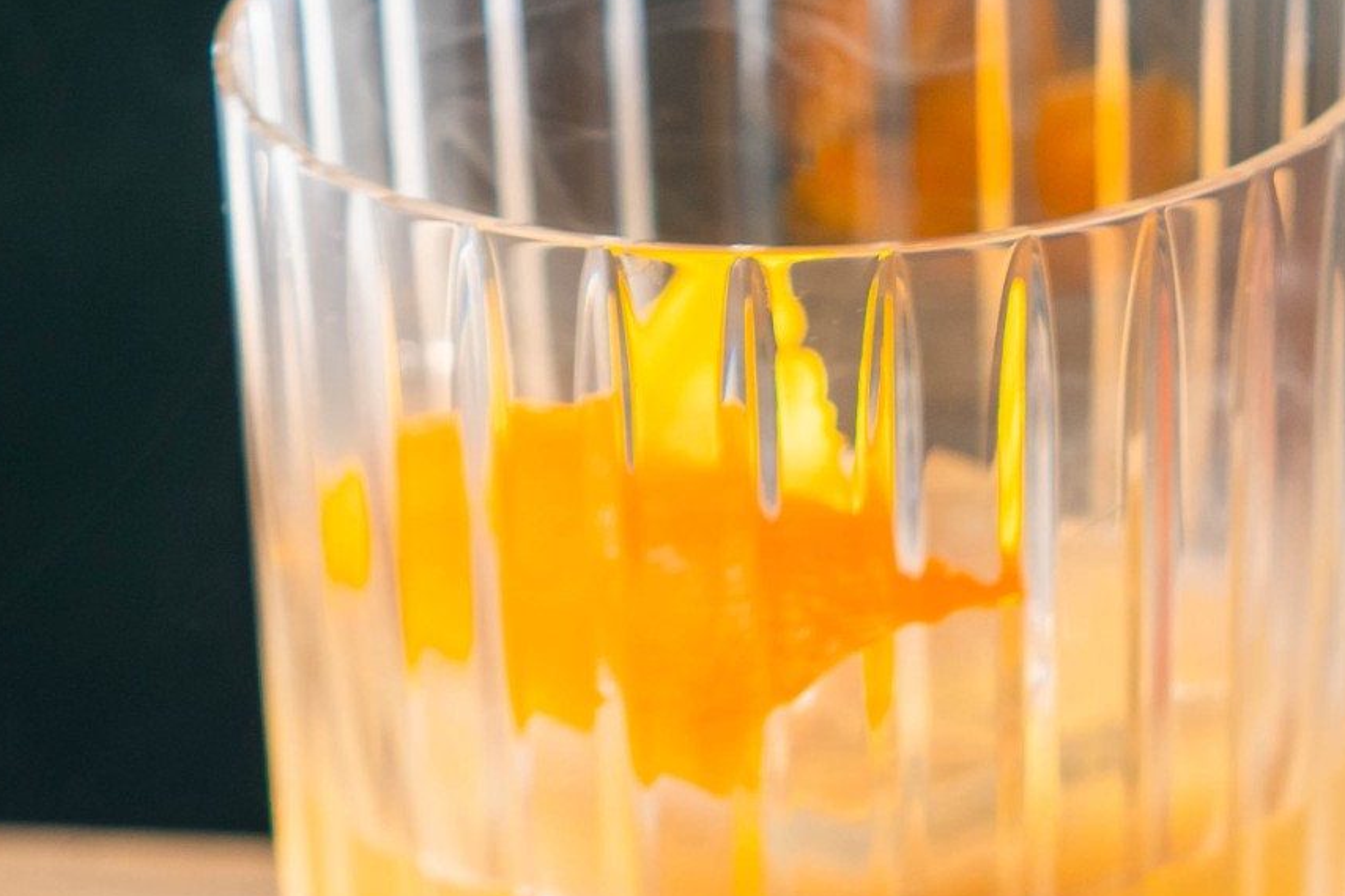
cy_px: -31
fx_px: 14343
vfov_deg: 3.6
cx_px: 2701
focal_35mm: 384
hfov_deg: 5.3
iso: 125
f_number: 4
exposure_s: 1/160
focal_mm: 82
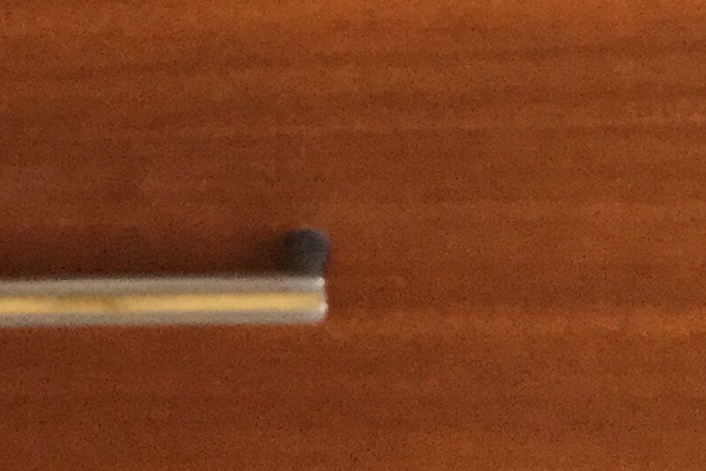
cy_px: -172
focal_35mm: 133
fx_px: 2609
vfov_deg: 10.1
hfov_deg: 15.3
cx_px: 148
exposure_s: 1/20
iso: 200
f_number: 2.4
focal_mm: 3.3
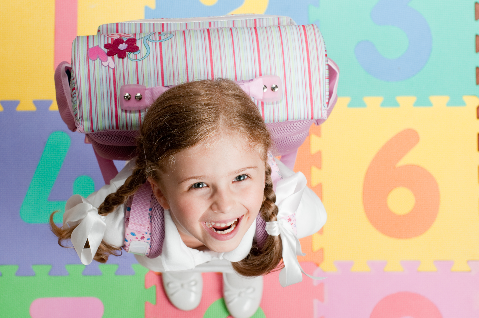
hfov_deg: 14.0
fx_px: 1954
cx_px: 240
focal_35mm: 147
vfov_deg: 9.3
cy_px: 159
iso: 200
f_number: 8
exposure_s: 1/160
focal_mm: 98
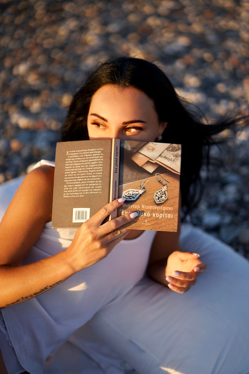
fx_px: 882
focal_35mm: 85
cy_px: 187
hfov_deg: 16.1
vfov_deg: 23.9
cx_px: 124
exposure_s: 1/2000
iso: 160
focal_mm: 85
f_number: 1.8
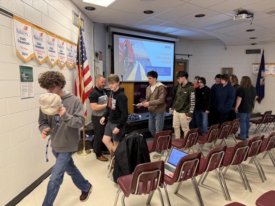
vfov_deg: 56.8
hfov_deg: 71.6
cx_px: 138
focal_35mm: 24
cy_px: 103
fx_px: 191
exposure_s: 1/60
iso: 200
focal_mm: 6.76
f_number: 1.78
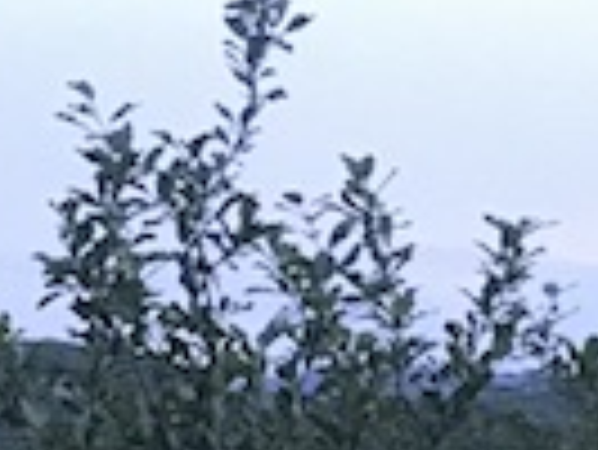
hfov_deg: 10.9
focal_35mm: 168
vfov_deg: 8.2
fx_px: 2905
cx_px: -499
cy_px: 1058
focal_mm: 3.99
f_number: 1.8
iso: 80
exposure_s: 1/17
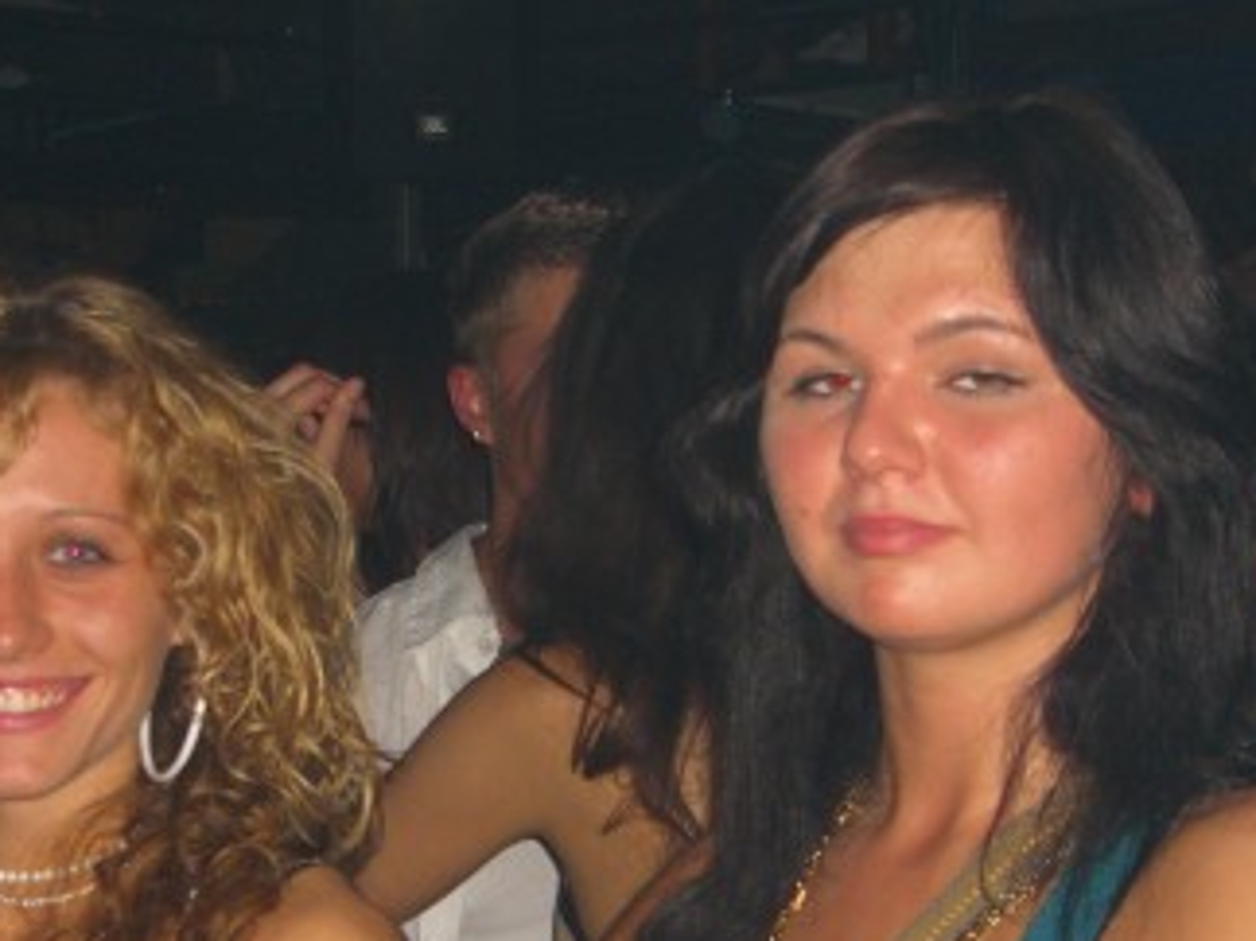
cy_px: 684
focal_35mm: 106
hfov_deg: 18.5
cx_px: 525
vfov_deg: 13.9
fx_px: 3845
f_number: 3.6
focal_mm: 11.8
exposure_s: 1/60
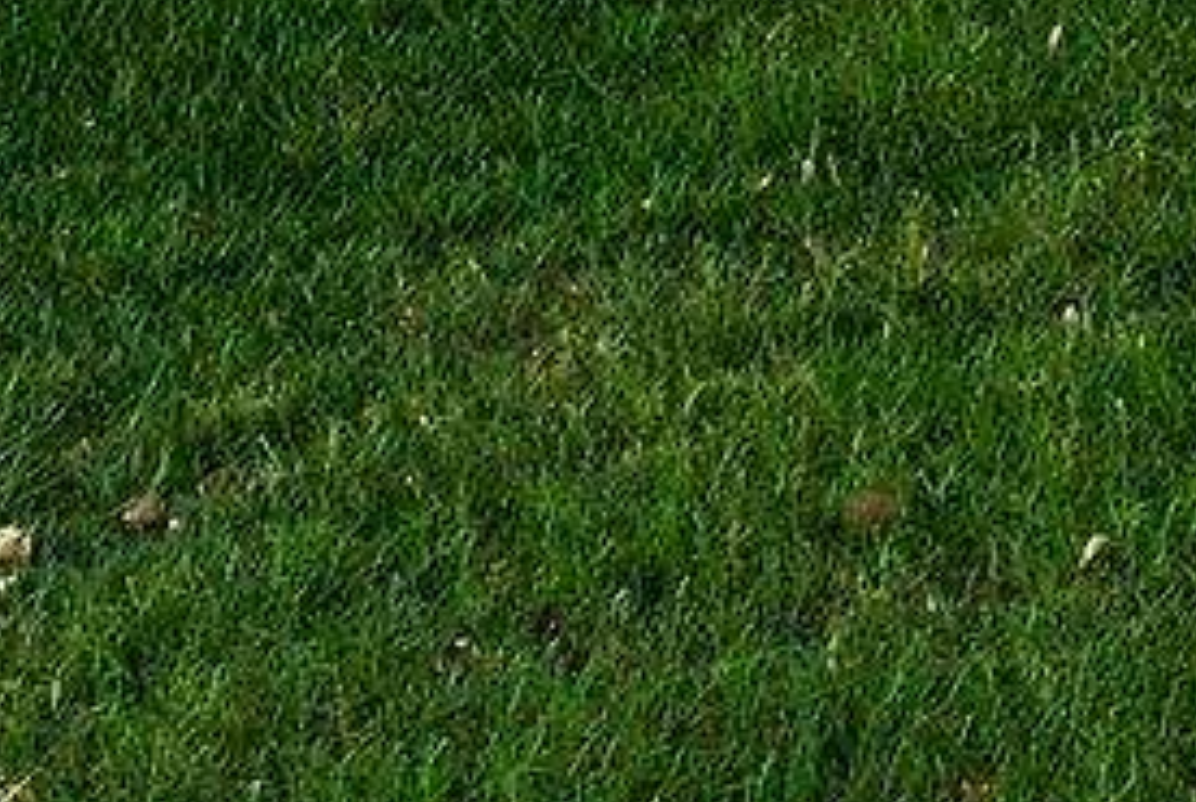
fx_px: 5424
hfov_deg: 9.6
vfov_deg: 7.5
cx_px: 3614
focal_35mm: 163
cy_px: -1584
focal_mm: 22
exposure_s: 1/4
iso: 1000
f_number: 11
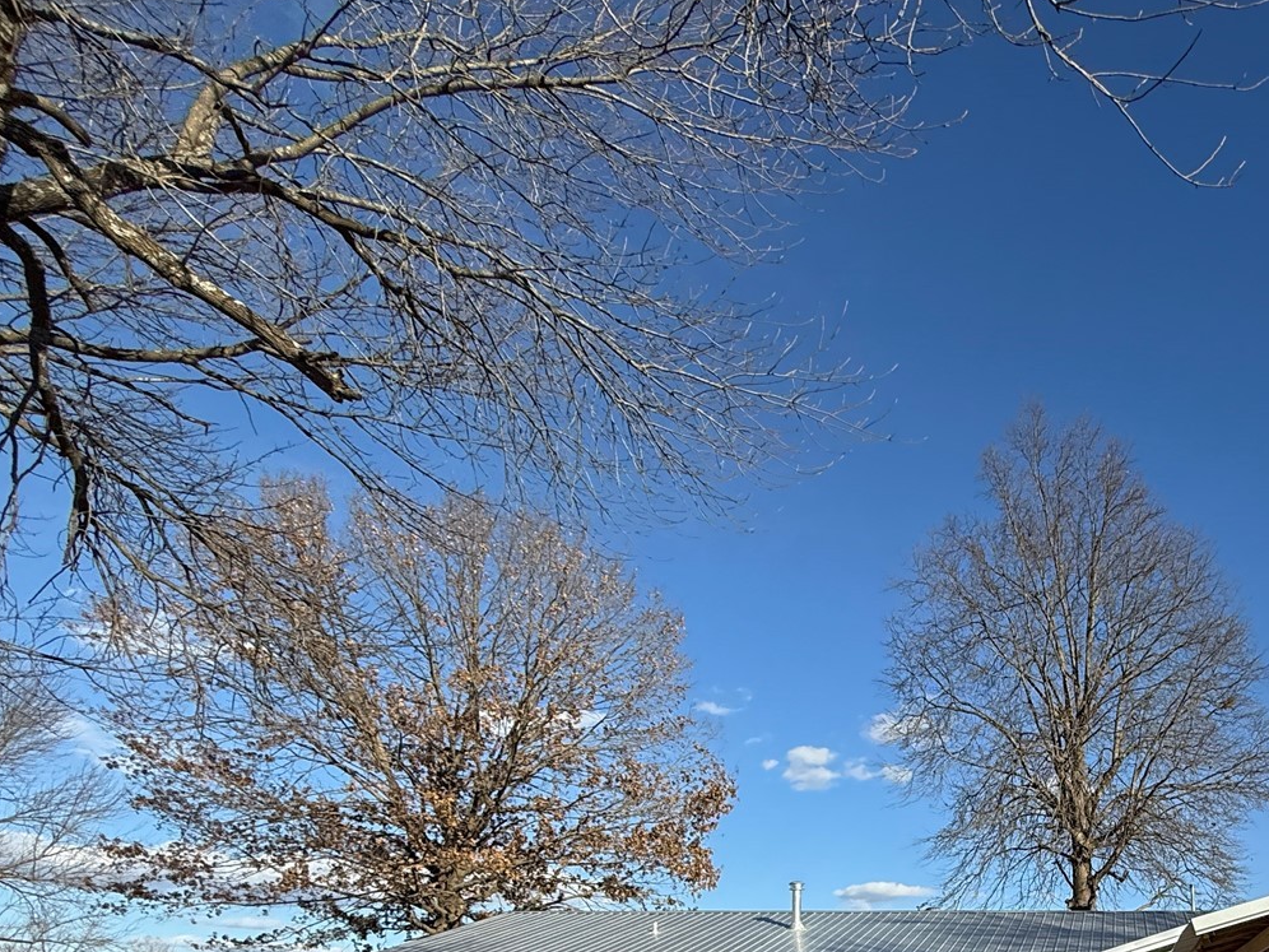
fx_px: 990
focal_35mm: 27
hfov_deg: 59.6
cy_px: 902
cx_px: 1035
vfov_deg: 45.2
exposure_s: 1/2611
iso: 64
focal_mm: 2.22
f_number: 2.2
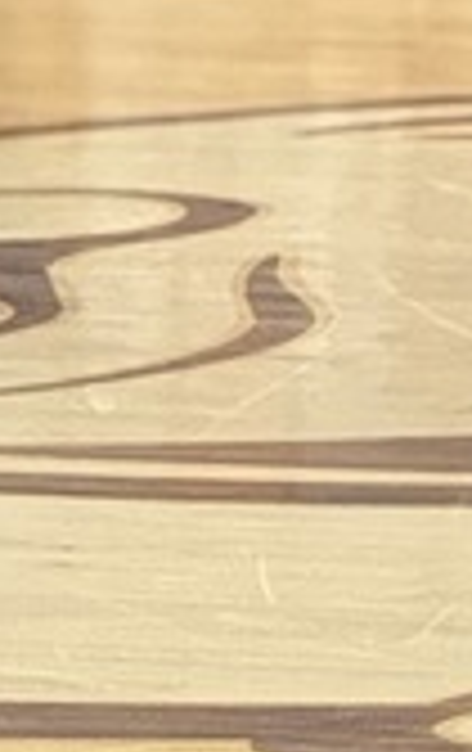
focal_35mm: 779
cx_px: 1672
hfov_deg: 1.7
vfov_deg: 2.7
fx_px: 15965
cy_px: -491
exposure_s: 1/120
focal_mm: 15.66
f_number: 2.8
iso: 500
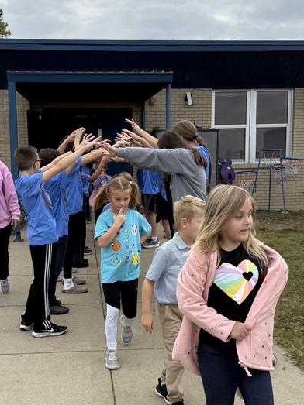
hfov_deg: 30.8
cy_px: 259
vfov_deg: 40.1
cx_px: 128
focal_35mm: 47
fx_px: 551
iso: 80
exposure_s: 1/1653
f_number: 1.78
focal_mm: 6.76
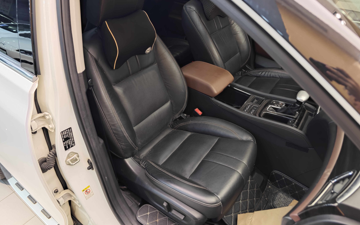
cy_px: 88
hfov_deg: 72.5
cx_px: 183
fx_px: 245
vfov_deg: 48.9
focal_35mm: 25
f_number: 1.9
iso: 640
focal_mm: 8.7
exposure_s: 1/25
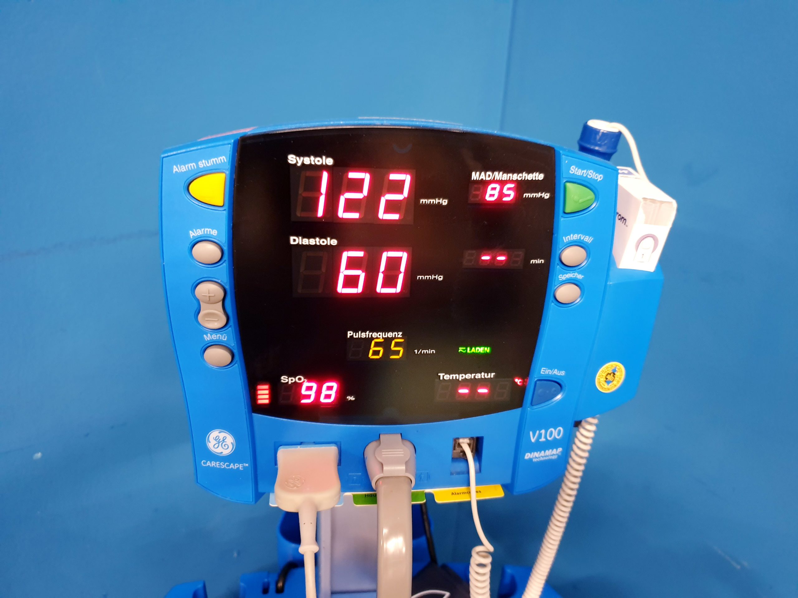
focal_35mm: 26
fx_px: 599
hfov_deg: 67.3
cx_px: 399
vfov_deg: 53.1
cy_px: 299
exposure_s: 1/10
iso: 250
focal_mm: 4.3
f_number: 1.5
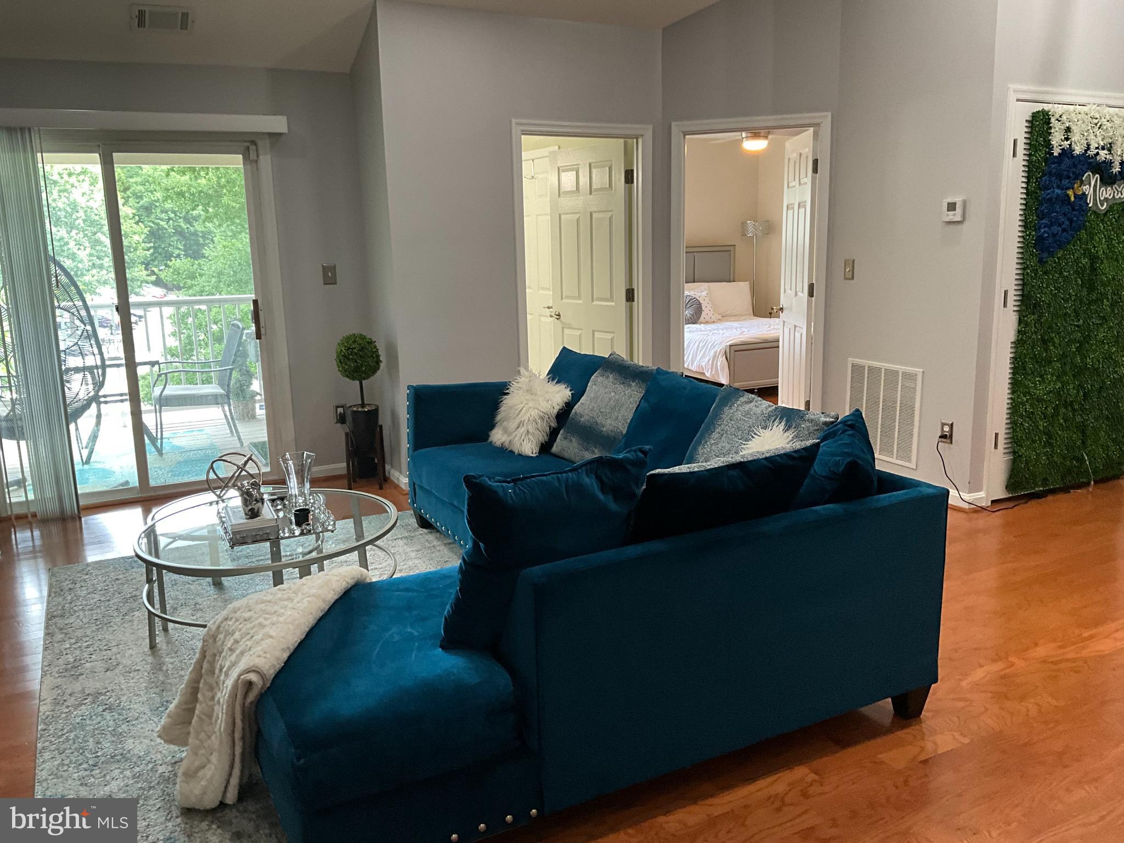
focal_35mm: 29
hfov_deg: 61.7
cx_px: 562
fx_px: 942
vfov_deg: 48.2
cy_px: 422
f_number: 1.8
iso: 100
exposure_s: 1/60
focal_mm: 3
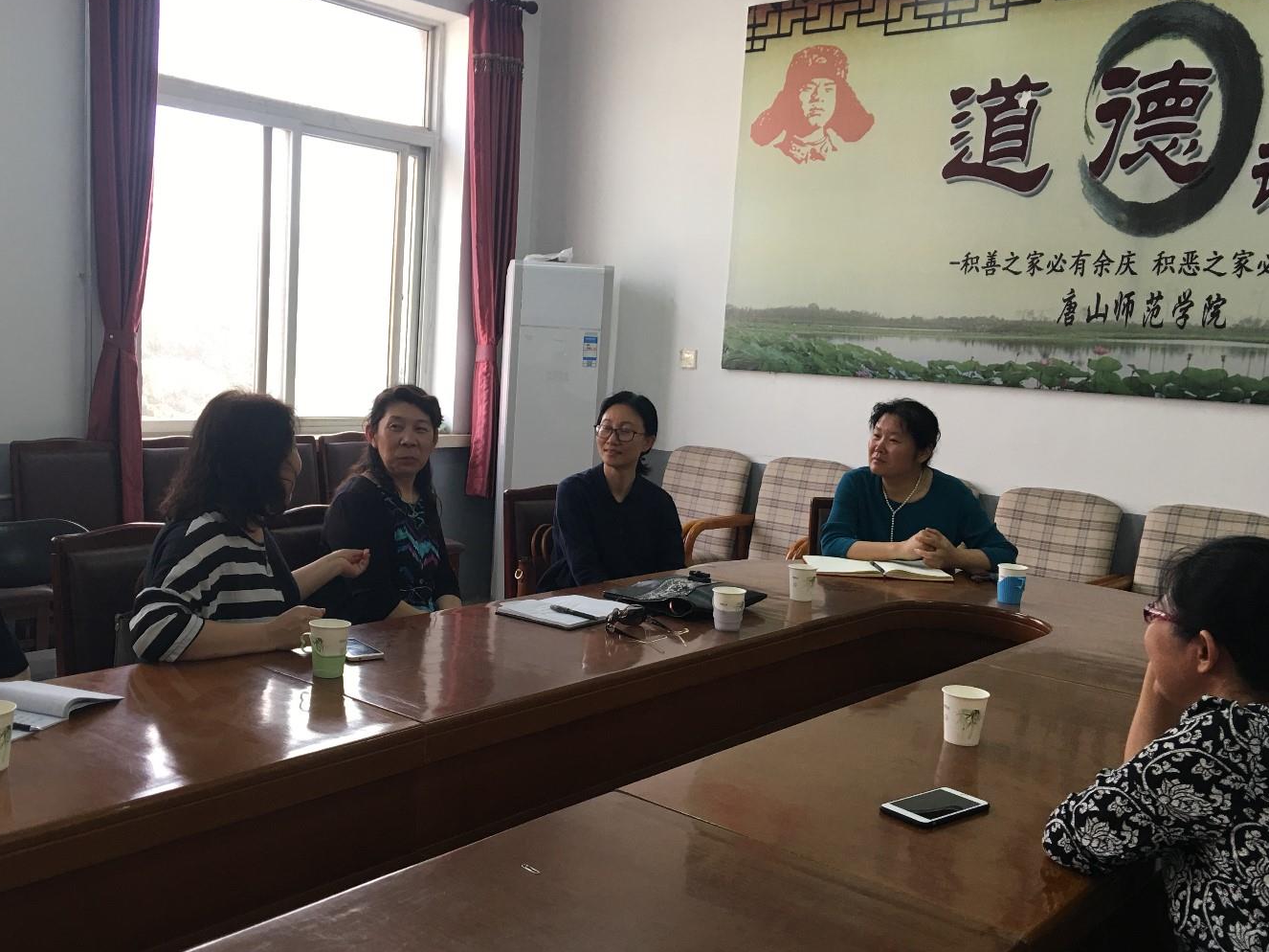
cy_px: 532
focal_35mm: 35
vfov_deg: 40.6
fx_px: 1283
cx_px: 567
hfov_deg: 52.5
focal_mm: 4.15
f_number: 2.2
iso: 32
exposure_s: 1/33
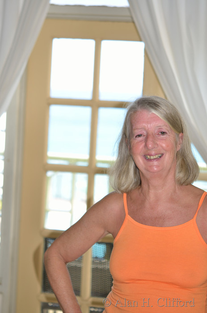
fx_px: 780
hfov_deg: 15.1
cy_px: 156
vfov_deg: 22.7
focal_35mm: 90
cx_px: 104
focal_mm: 60
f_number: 3.2
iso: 100
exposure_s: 1/160
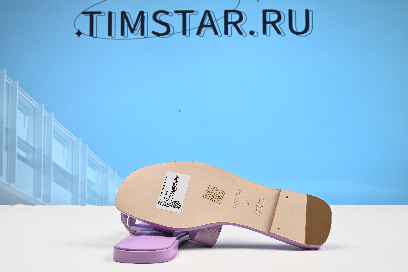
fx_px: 453
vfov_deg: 33.4
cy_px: 136
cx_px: 204
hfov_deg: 48.4
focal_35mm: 40
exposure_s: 1/2.5
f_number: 16
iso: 100
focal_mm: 40
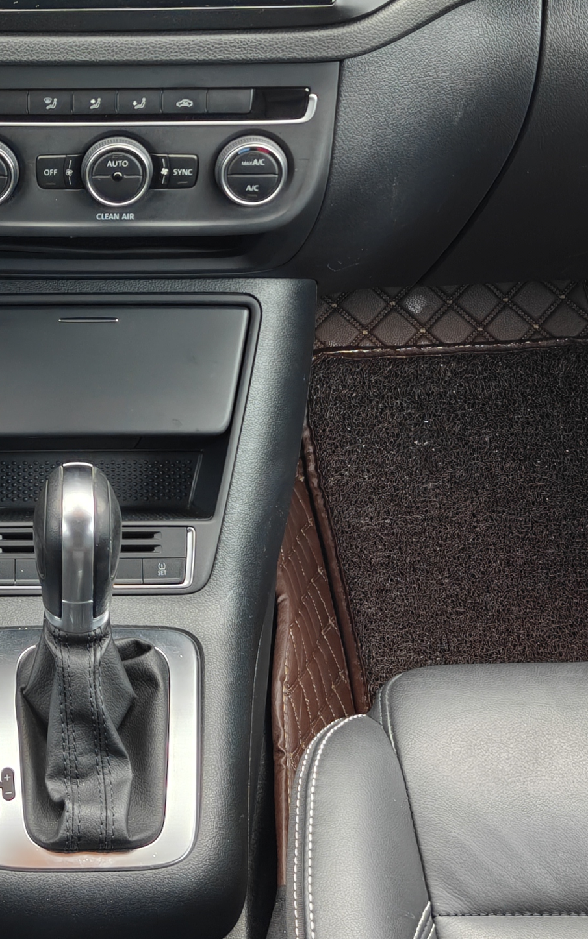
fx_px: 1768
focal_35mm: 69
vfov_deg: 29.4
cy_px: 246
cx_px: 66
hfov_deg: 18.6
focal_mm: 6.06
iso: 200
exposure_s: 1/104
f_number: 1.6
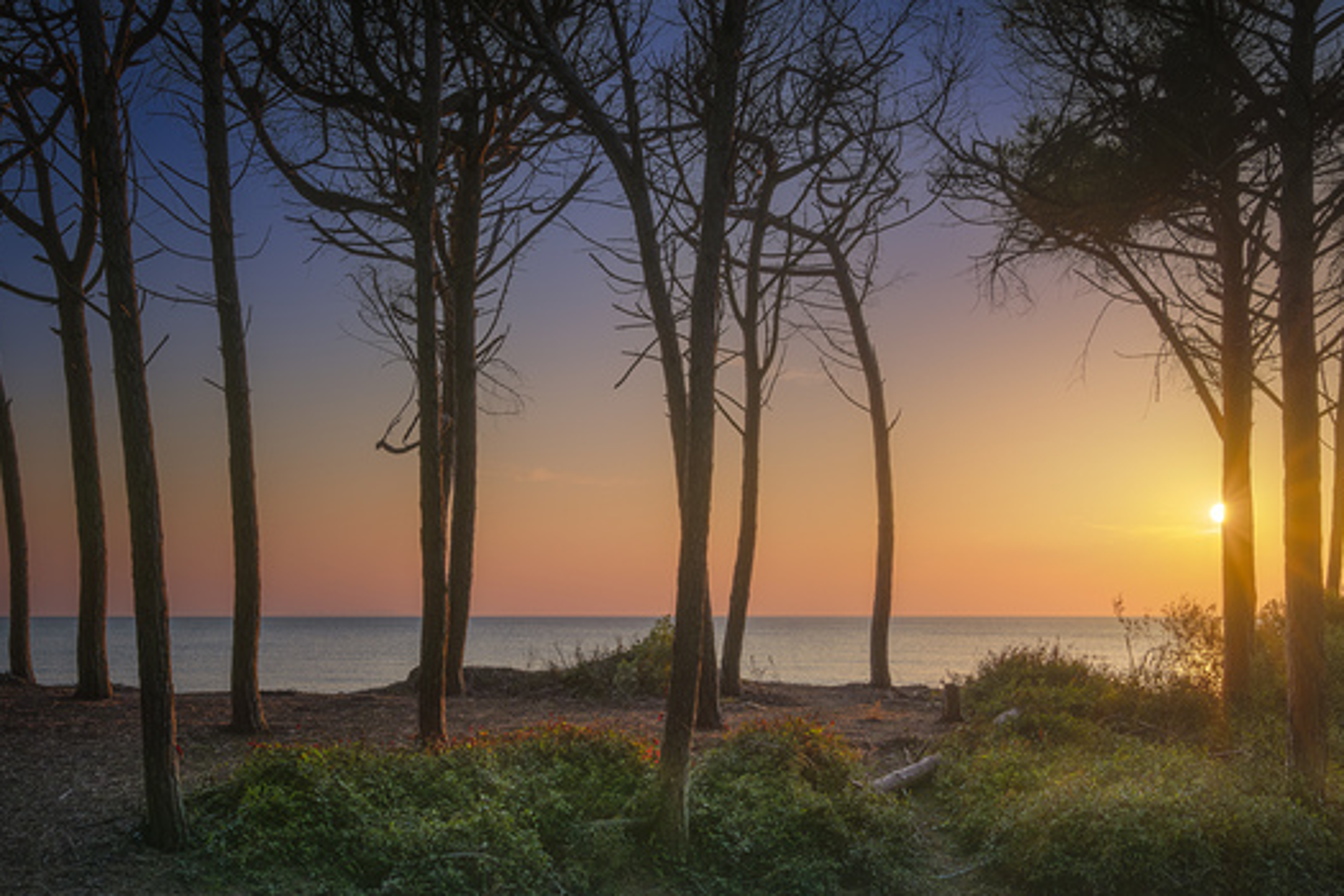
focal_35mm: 40
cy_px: 504
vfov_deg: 33.4
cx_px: 694
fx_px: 1493
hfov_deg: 48.5
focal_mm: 35
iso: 100
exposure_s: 1/400
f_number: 7.1
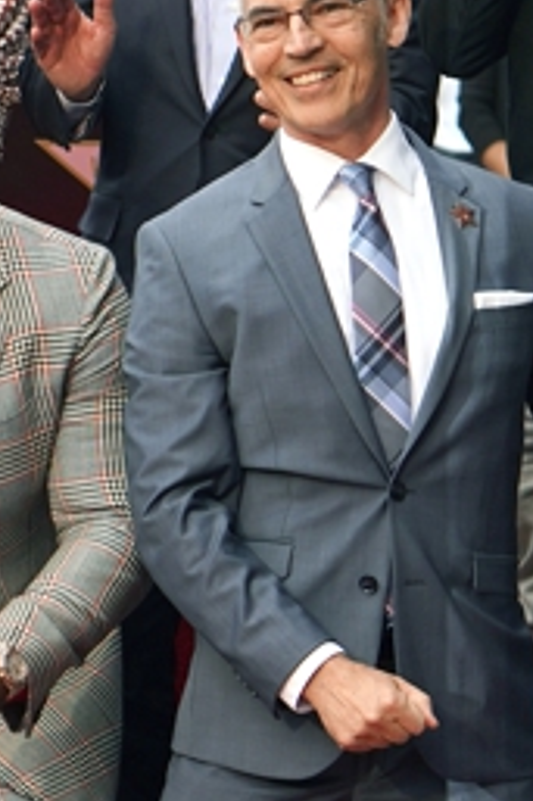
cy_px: 514
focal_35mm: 197
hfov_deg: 6.9
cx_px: -140
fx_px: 4381
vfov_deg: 10.4
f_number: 3.5
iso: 320
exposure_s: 1/800
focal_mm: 50
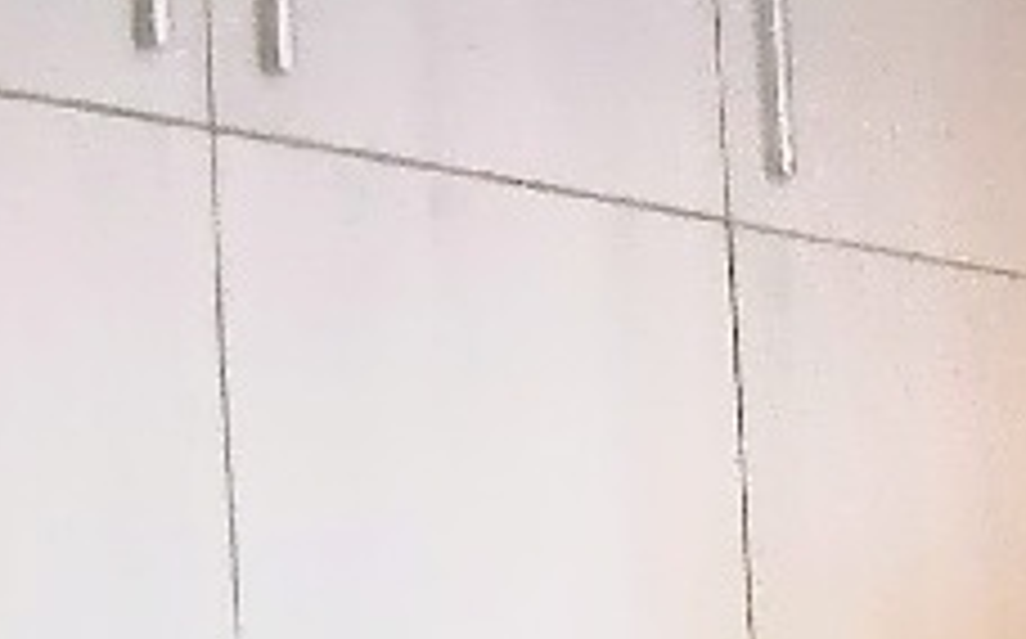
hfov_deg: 17.8
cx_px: 2052
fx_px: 2263
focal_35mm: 81
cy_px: 760
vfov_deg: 15.5
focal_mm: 1.78
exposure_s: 1/16.7
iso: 640
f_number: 2.4
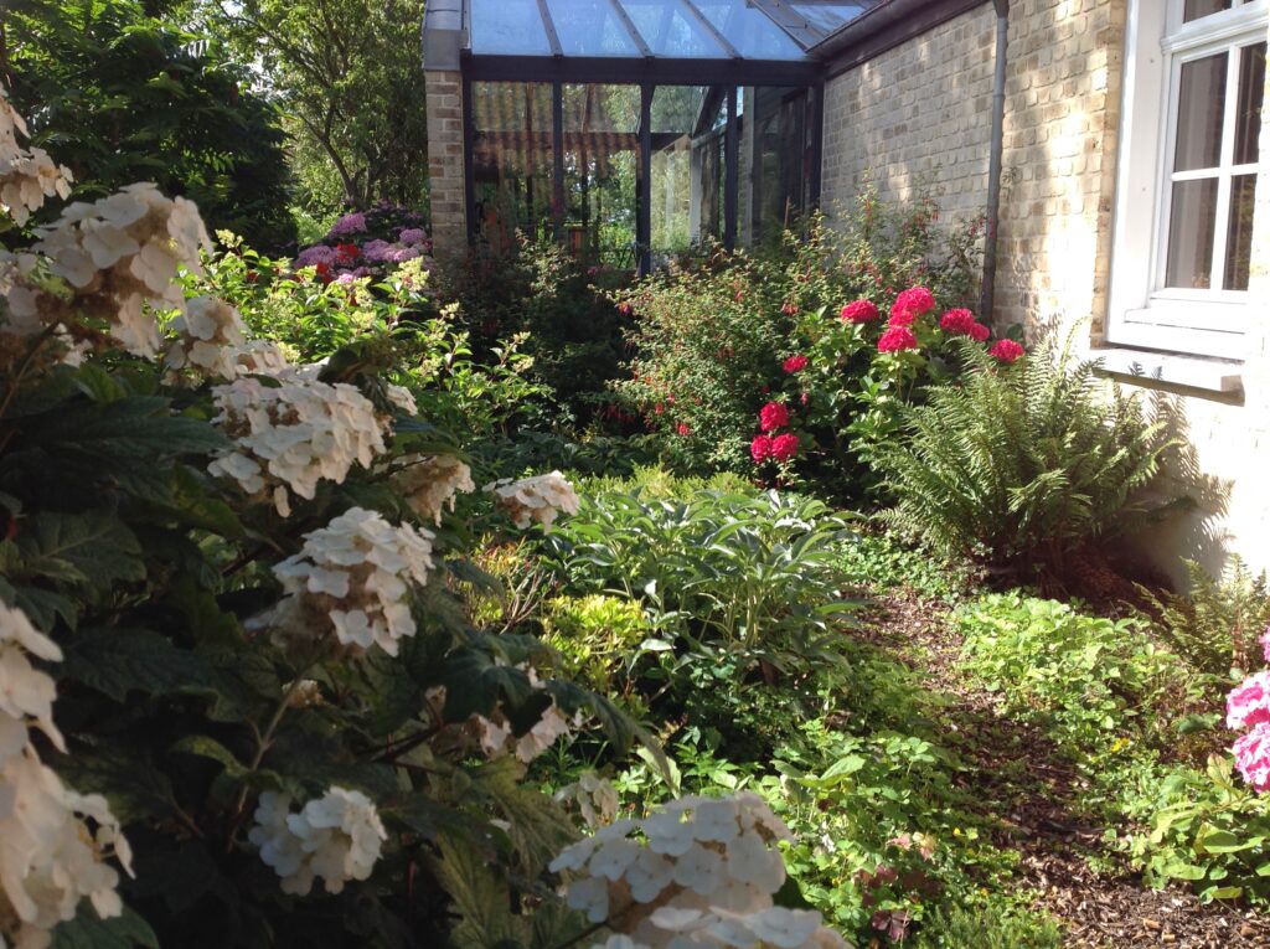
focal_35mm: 35
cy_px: 474
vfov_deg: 40.6
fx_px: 1282
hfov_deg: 52.7
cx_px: 635
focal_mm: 4.28
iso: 50
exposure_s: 1/617
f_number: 2.4
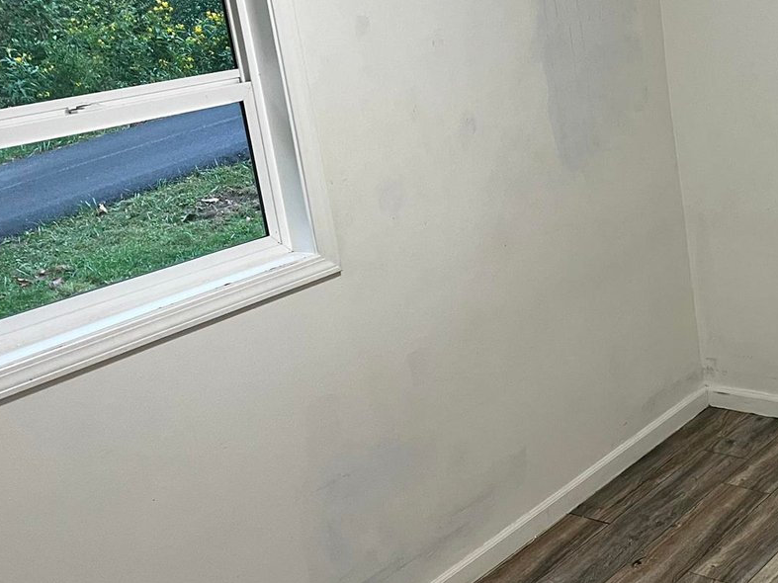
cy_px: 221
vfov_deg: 29.0
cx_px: 614
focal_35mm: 50
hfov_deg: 37.0
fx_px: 1124
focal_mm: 5.1
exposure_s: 1/60
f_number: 1.6
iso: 100
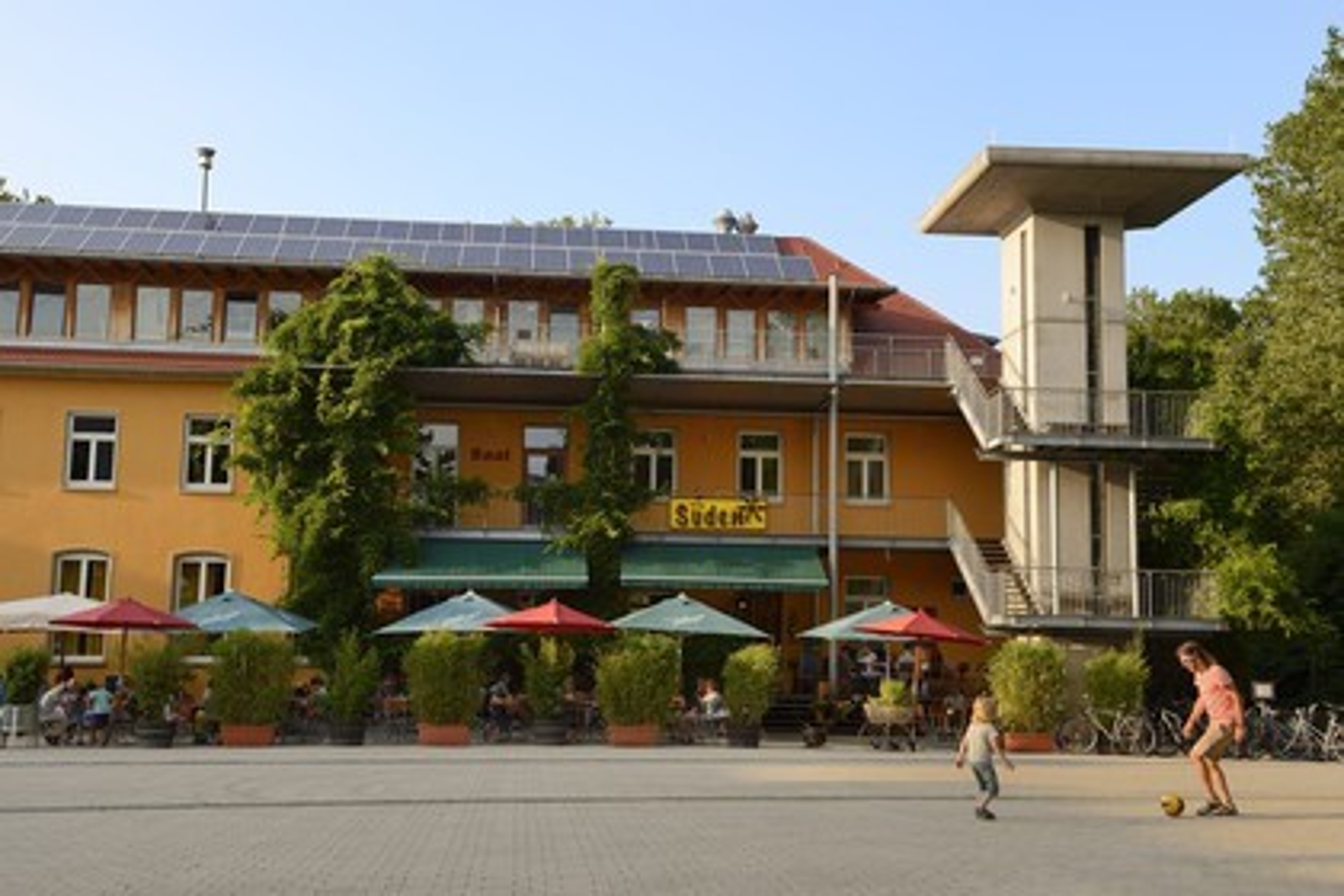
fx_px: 1568
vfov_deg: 31.9
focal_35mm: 42
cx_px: 672
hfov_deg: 46.4
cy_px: 448
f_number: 8
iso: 200
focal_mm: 42
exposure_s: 1/160
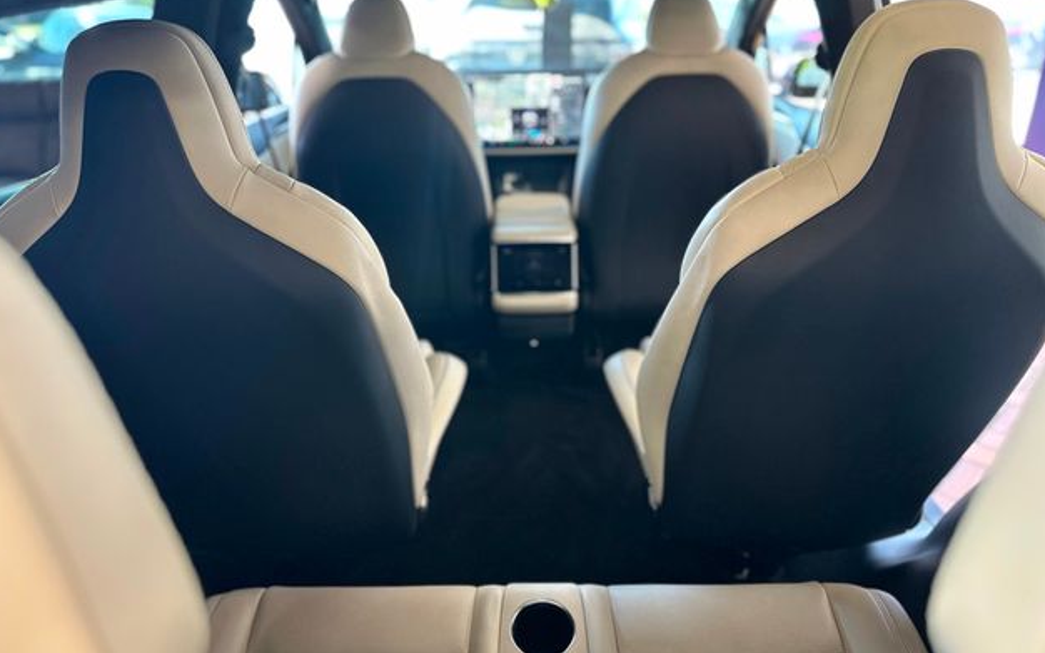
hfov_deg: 70.4
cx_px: 514
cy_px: 336
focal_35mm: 26
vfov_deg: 47.6
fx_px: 740
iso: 250
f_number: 1.78
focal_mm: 6.86
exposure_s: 1/60
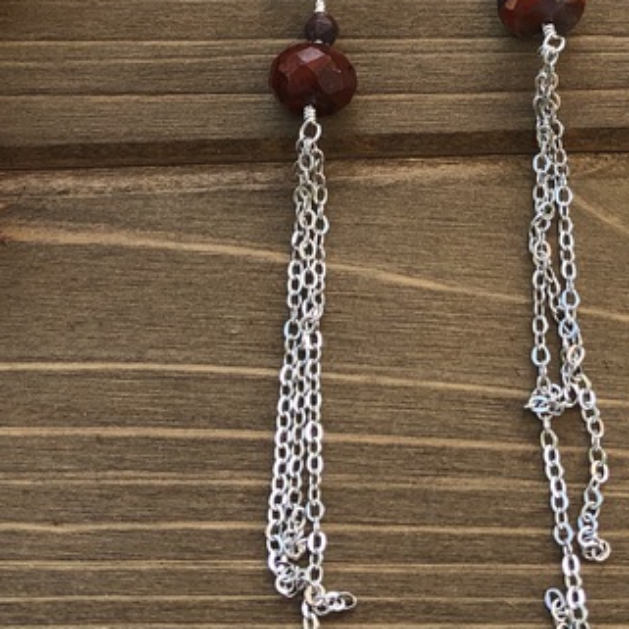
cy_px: -24
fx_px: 1624
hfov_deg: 21.9
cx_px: 404
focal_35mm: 79
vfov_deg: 21.1
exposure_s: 1/267
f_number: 1.8
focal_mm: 3.99
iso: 20
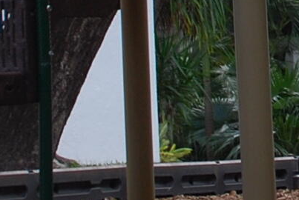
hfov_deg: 7.6
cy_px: -261
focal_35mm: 259
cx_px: 597
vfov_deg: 5.2
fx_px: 2154
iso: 180
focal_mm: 24
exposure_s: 1/125
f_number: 5.6
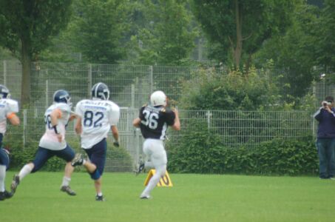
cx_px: 168
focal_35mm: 450
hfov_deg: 4.6
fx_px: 4179
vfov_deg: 3.0
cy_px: 111
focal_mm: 300
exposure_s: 1/500
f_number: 5.6
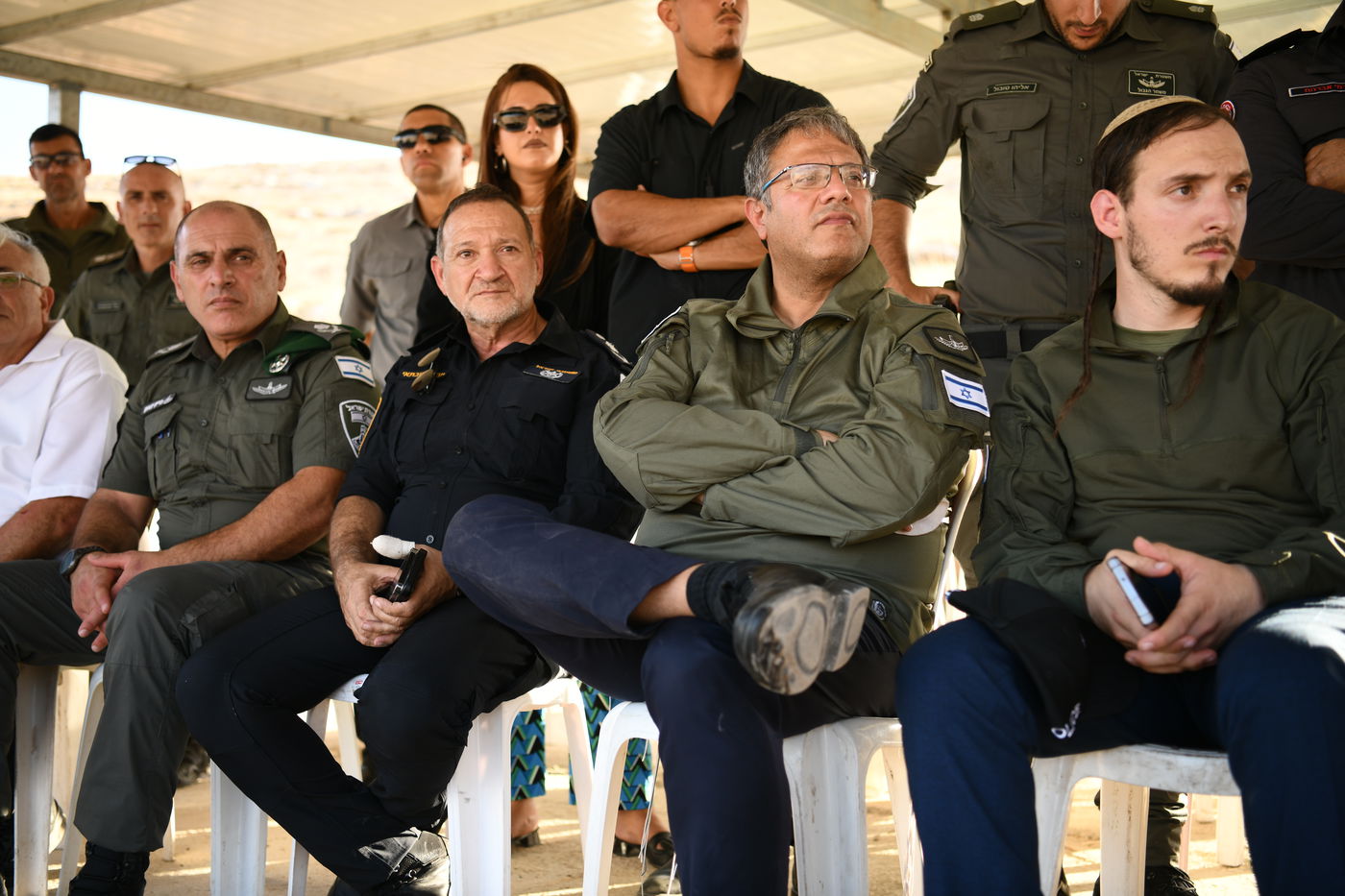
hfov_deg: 44.5
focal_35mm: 44
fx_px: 1644
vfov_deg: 30.5
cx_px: 672
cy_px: 448
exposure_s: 1/320
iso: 250
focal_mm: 44
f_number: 2.8
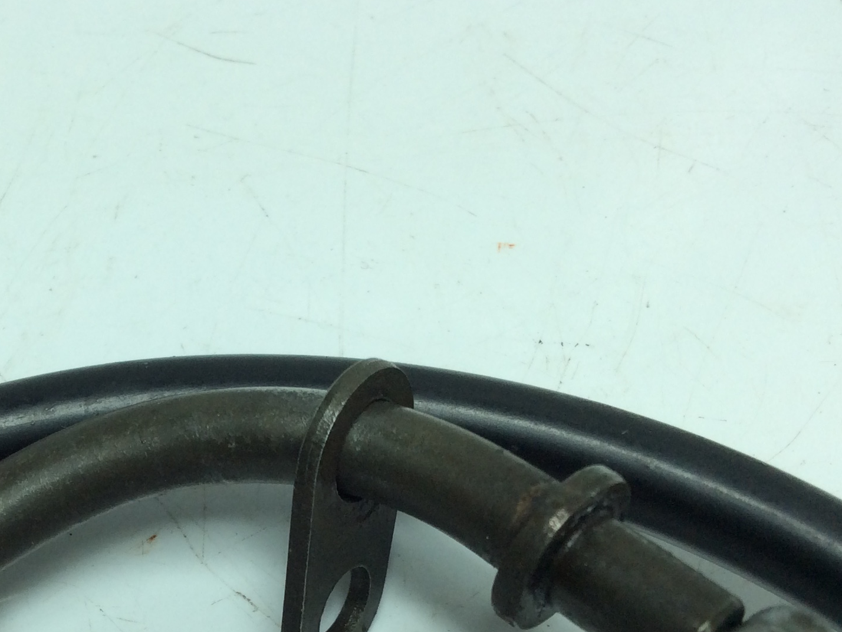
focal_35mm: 58
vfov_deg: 24.7
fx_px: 1411
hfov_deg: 32.5
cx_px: 192
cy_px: 539
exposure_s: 1/411
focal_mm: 3.3
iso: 32
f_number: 2.4
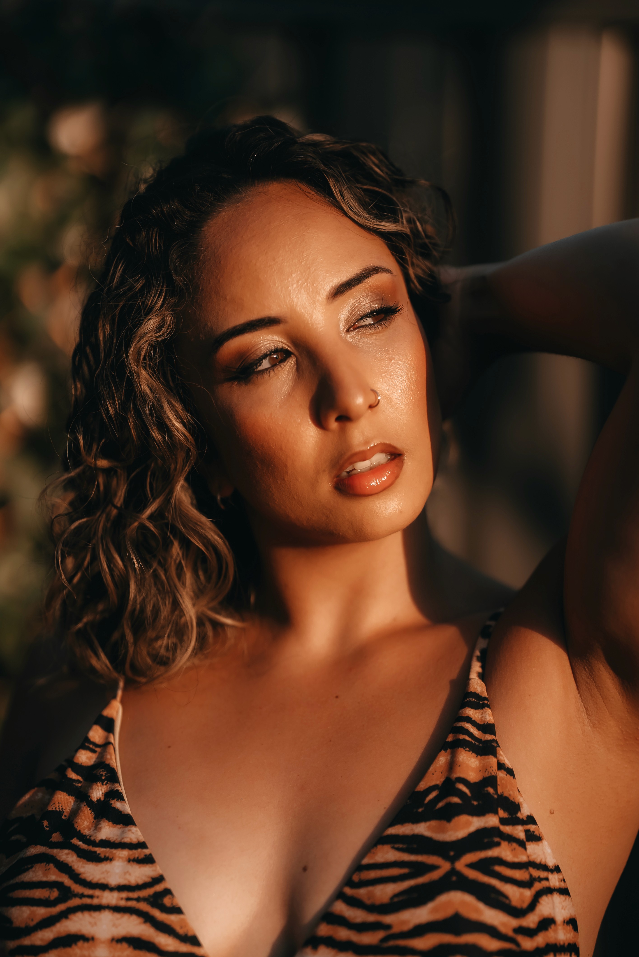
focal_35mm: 85
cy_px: 478
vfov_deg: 23.9
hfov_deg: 16.1
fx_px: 2260
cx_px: 320
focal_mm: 85
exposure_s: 1/4000
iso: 100
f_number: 1.4
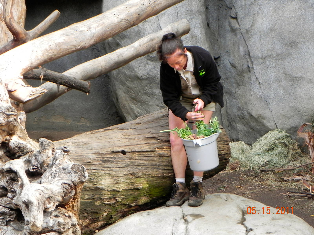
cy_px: 118
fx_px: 952
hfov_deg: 18.7
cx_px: 157
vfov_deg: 14.1
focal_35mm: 105
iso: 160
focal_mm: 18.8
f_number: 4
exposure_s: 1/105
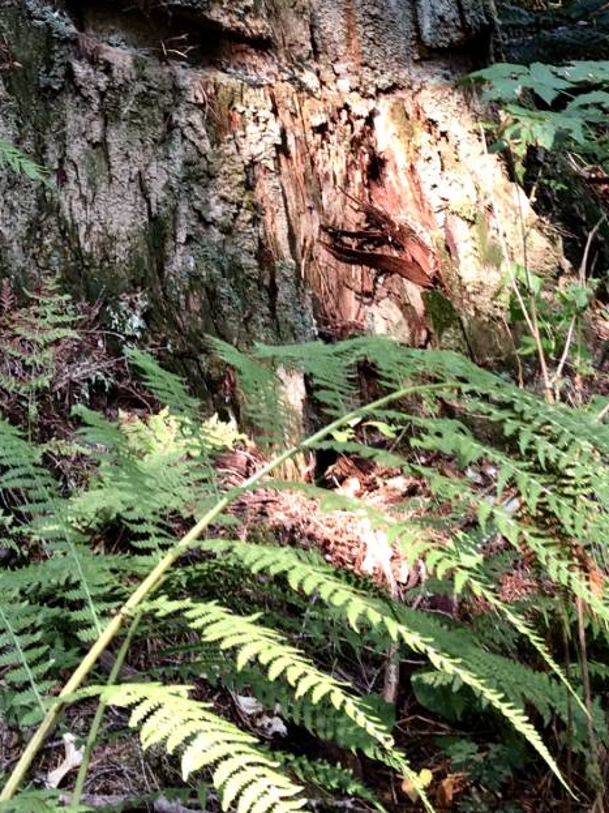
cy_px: -14
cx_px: 196
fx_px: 1572
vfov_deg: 27.2
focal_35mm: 67
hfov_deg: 21.8
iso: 50
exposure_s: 1/60
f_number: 2.2
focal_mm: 4.15
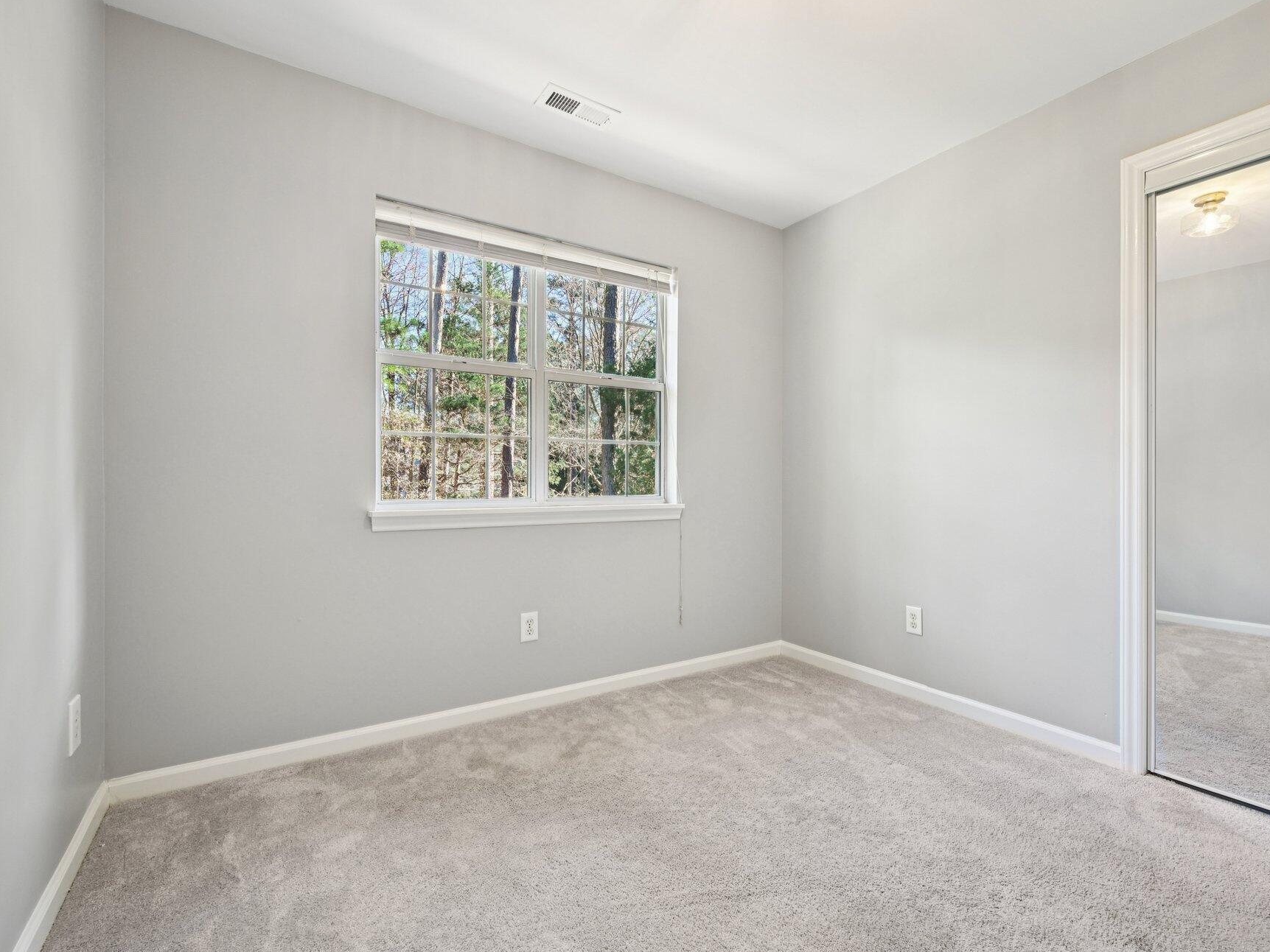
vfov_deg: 78.1
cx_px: 671
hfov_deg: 94.4
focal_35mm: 16
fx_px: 587
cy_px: 476
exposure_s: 1/10
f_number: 8
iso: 400
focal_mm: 14
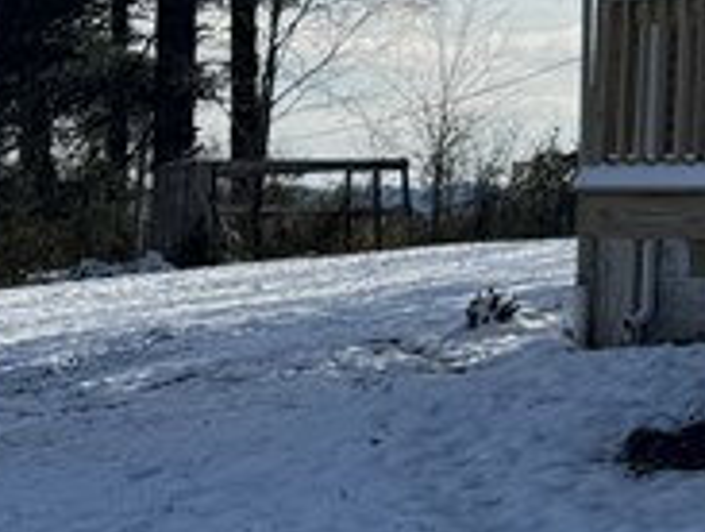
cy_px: -258
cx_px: 1113
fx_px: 2734
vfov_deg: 10.7
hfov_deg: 13.7
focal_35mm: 134
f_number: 1.78
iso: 80
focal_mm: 6.76
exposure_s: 1/9009
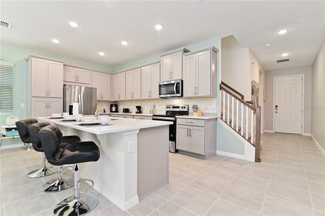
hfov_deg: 96.8
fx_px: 144
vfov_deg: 73.6
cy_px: 108
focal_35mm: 16
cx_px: 162
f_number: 8
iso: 160
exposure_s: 1/3
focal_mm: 16
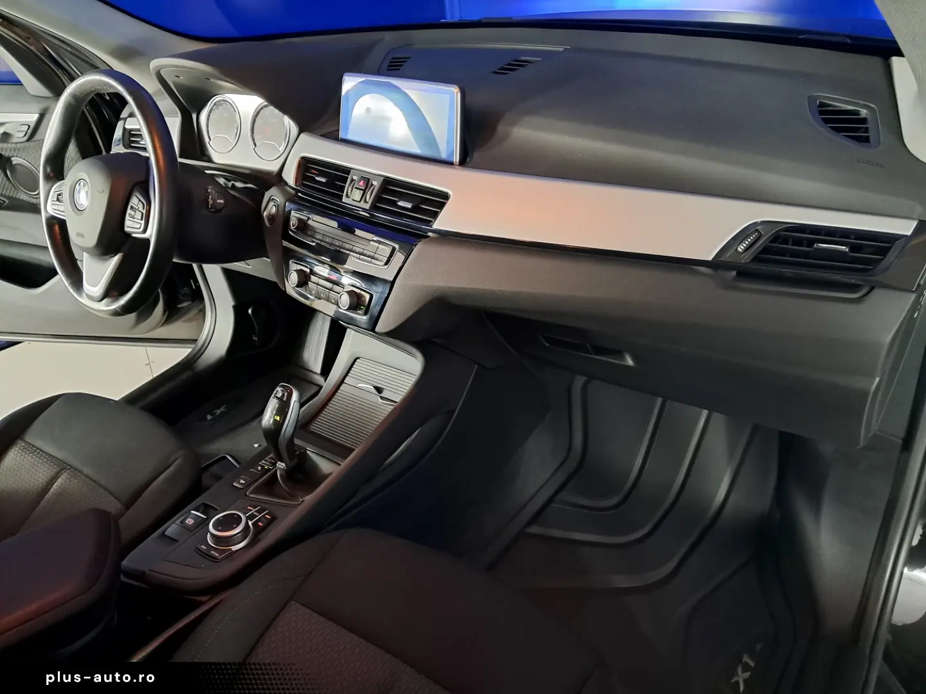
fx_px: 722
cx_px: 463
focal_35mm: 27
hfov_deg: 65.3
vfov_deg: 51.4
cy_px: 347
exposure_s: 1/20
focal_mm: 4
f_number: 1.8
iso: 1000
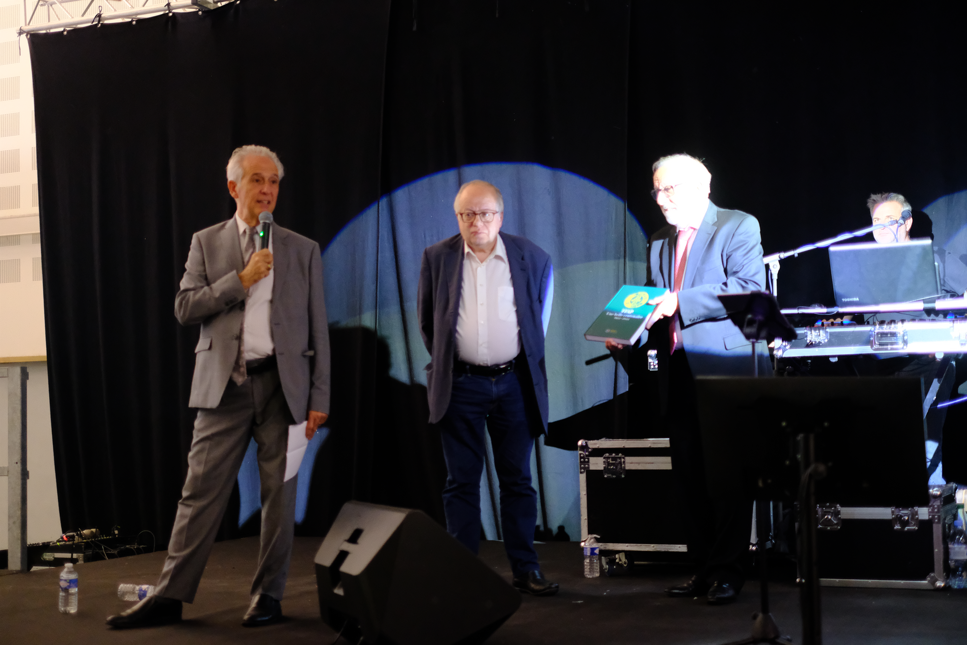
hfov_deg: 37.5
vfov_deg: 25.5
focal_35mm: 53
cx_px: 484
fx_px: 1424
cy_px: 322
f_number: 1.4
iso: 3200
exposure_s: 1/45
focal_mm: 35
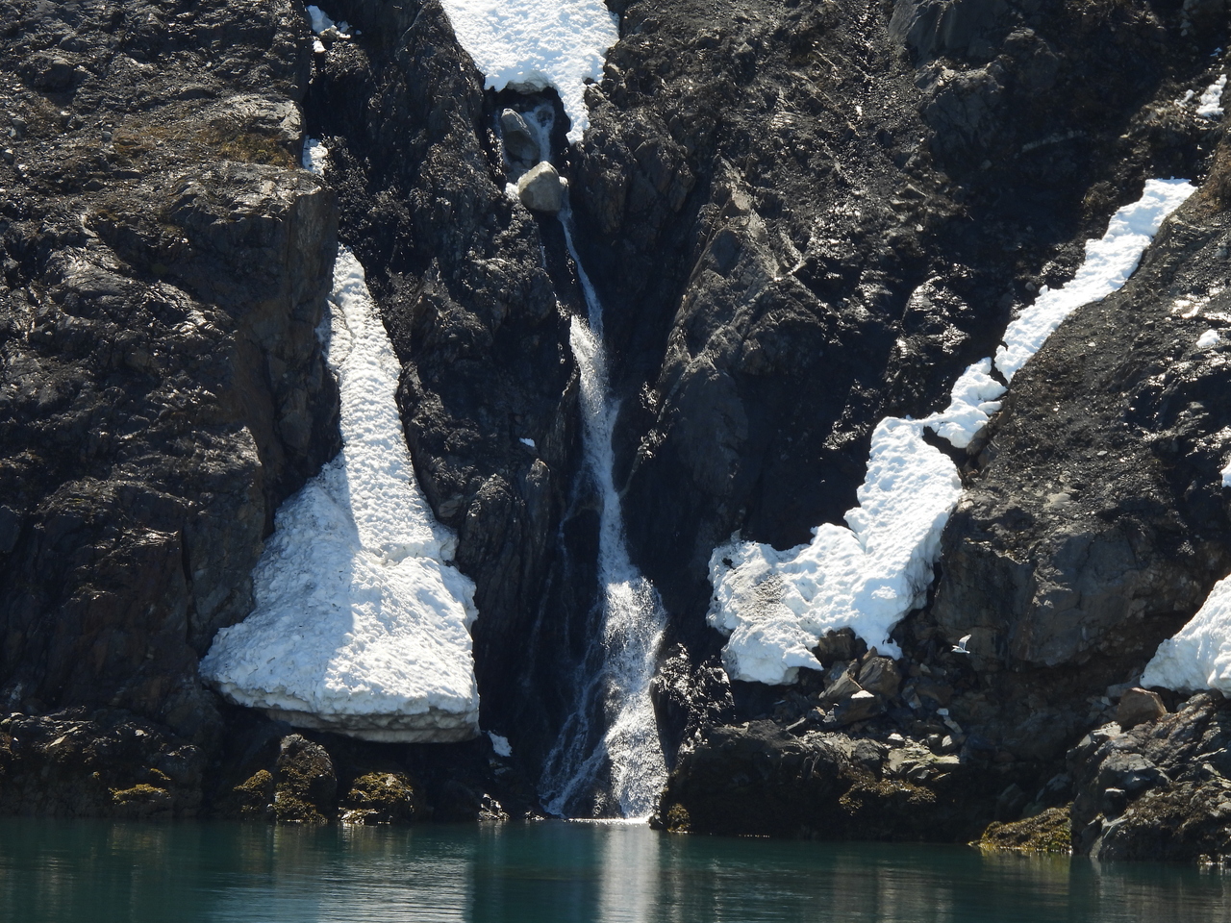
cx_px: 616
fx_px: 24893
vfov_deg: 2.1
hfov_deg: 2.8
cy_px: 462
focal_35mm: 700
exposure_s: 1/500
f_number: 5.6
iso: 110
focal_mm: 125
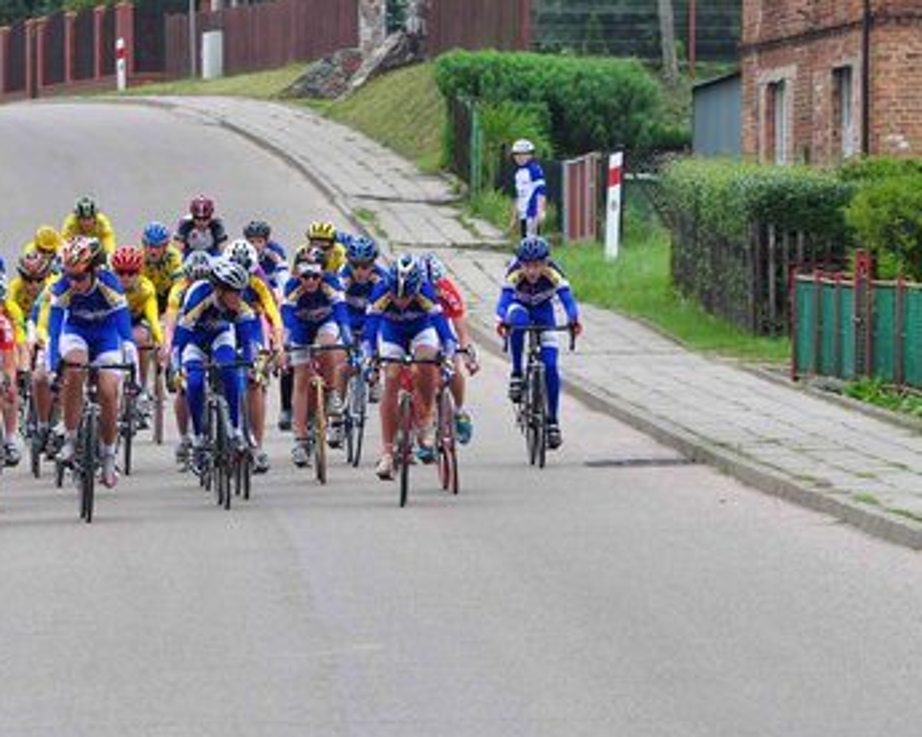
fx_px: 13016
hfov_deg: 4.1
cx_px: 174
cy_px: 443
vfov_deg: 3.2
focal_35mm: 477
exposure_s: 1/200
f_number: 10
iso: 200
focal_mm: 180
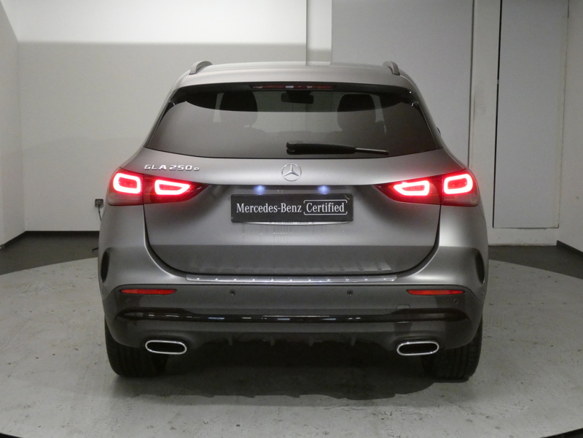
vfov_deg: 29.1
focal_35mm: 50
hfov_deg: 38.2
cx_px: 292
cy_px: 219
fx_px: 842
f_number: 3.9
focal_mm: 9
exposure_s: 1/80
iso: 1250
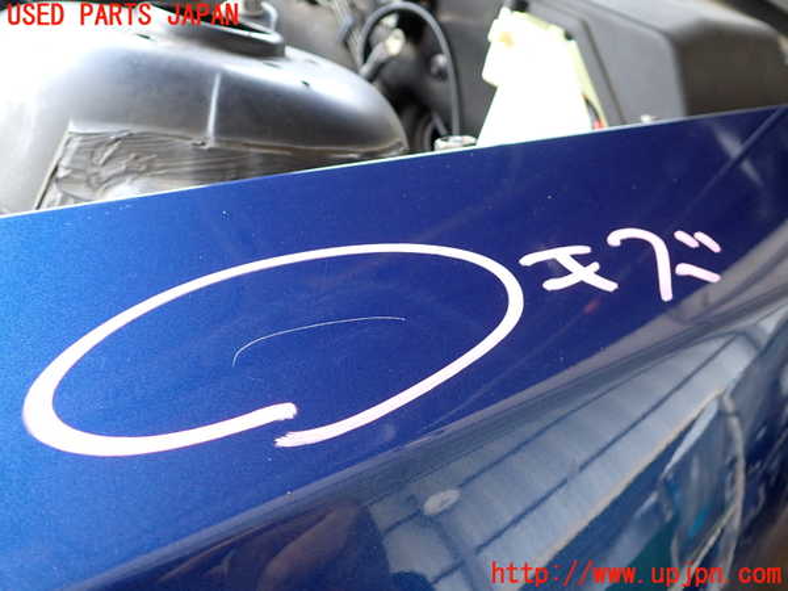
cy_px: 296
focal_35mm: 28
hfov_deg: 63.4
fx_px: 637
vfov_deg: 49.7
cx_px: 394
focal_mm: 5.05
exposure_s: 1/60
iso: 200
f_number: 2.2
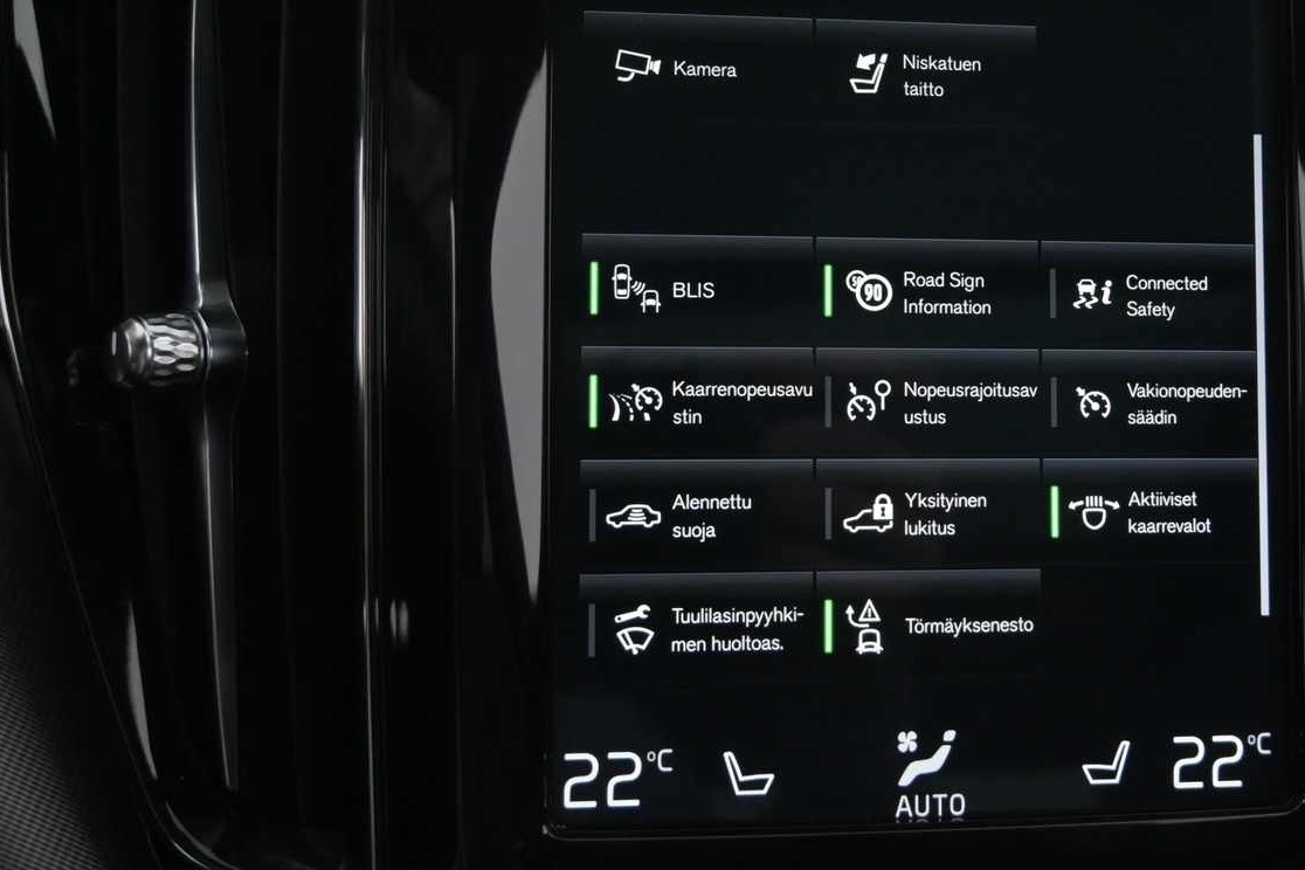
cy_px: 370
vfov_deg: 29.4
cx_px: 925
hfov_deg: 42.1
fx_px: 1657
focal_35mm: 46
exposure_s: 1/60
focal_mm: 21
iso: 2500
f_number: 4
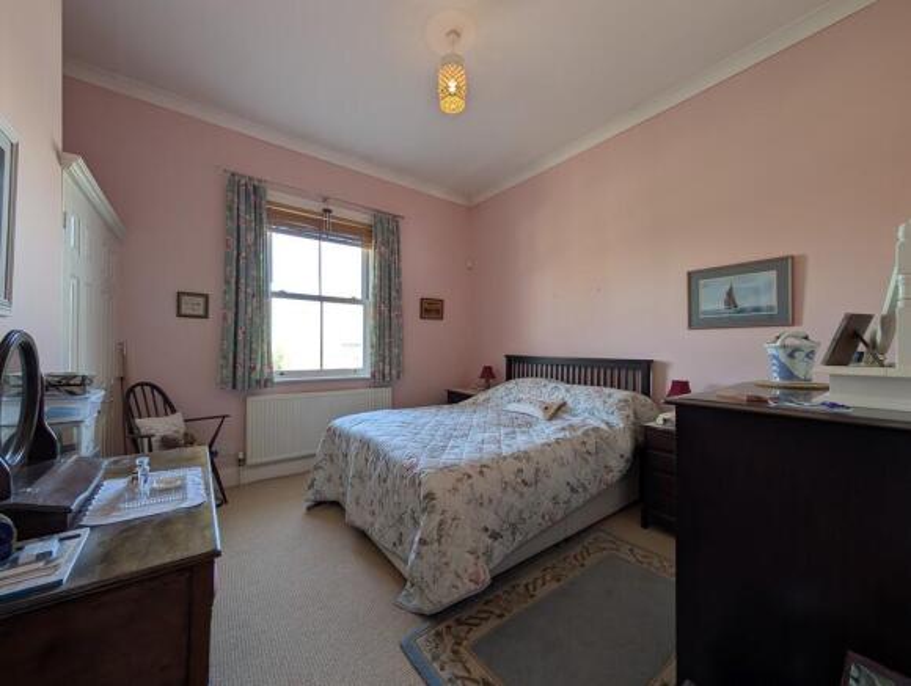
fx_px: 316
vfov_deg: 94.7
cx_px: 456
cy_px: 343
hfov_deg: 110.4
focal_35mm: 12
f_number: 1.7
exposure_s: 1/157
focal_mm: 2.02
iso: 65
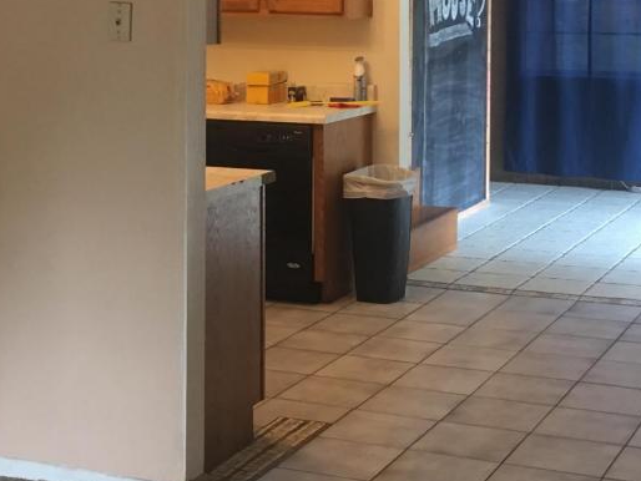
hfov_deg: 25.3
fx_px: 1427
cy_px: 71
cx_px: 360
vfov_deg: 18.9
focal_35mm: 77
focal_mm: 4.15
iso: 50
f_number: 2.2
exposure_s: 1/15
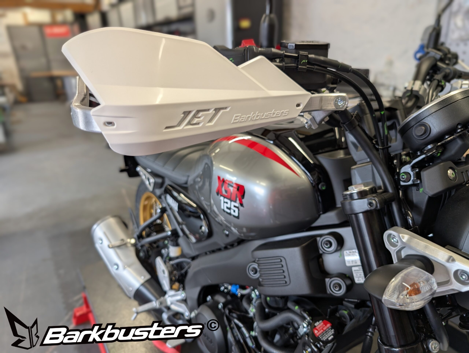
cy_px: 176
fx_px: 326
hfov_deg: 71.5
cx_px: 234
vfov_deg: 56.9
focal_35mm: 24
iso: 30
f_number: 1.68
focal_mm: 6.9
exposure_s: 1/36.9
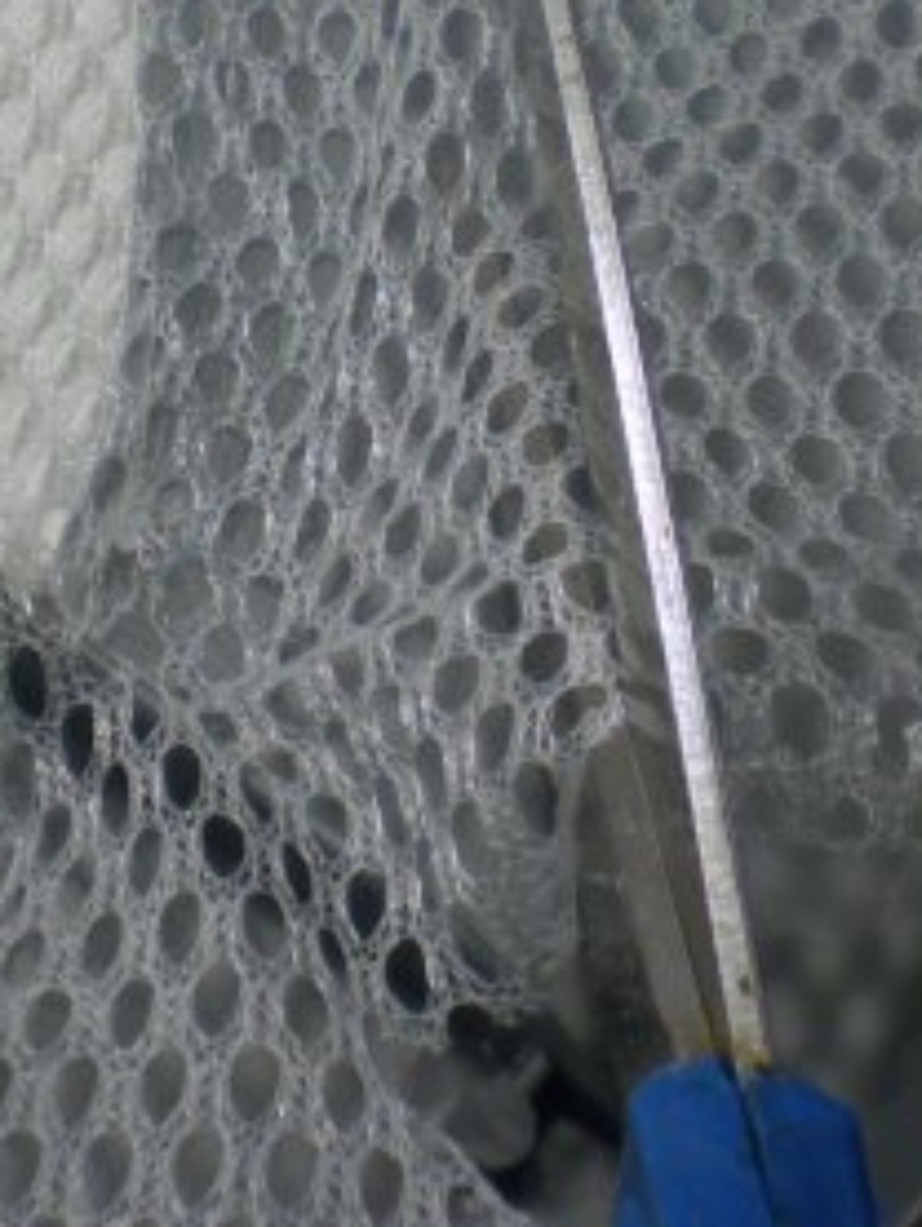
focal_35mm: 89
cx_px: 151
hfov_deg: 16.5
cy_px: 315
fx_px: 3158
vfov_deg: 21.8
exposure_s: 1/36
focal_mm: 6.3
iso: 100
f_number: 3.1
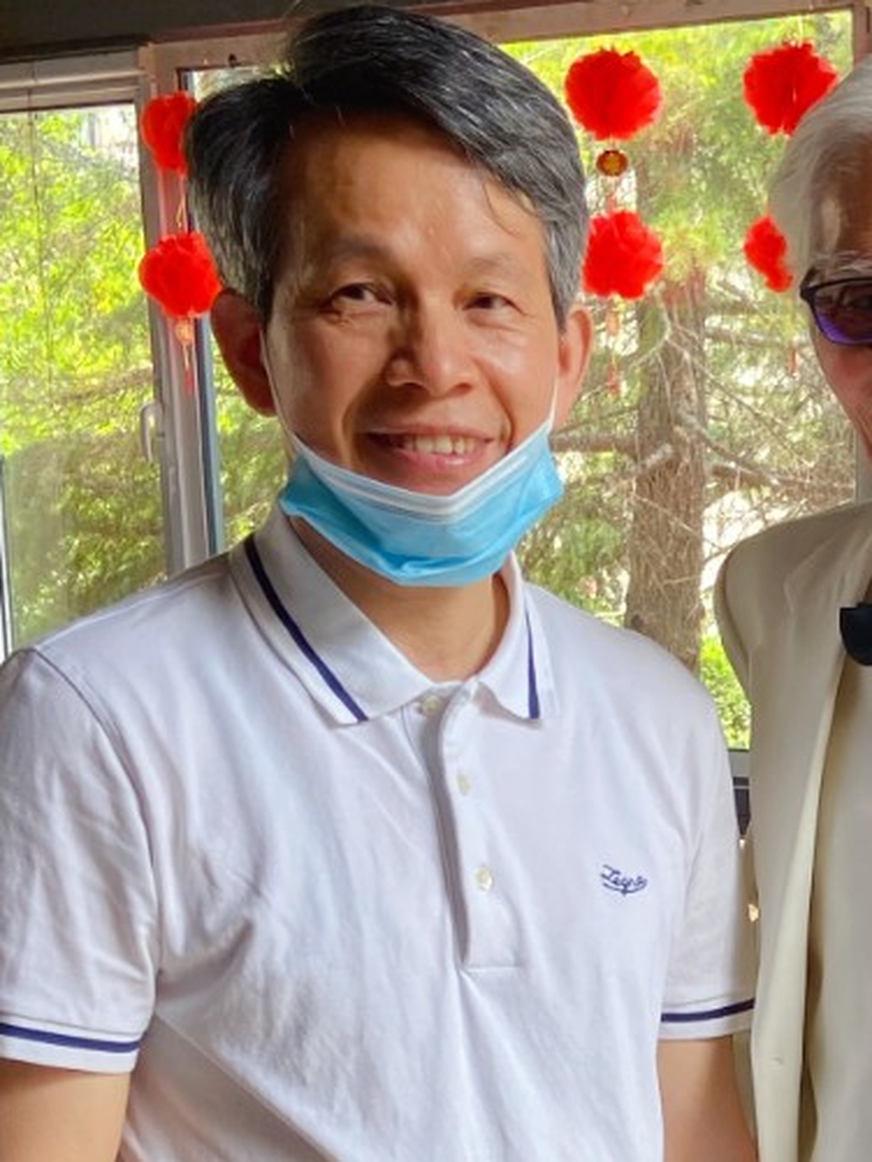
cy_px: 1276
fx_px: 2787
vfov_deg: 22.3
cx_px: 928
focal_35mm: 83
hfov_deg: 17.3
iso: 50
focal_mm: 4.25
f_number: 1.8
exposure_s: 1/121
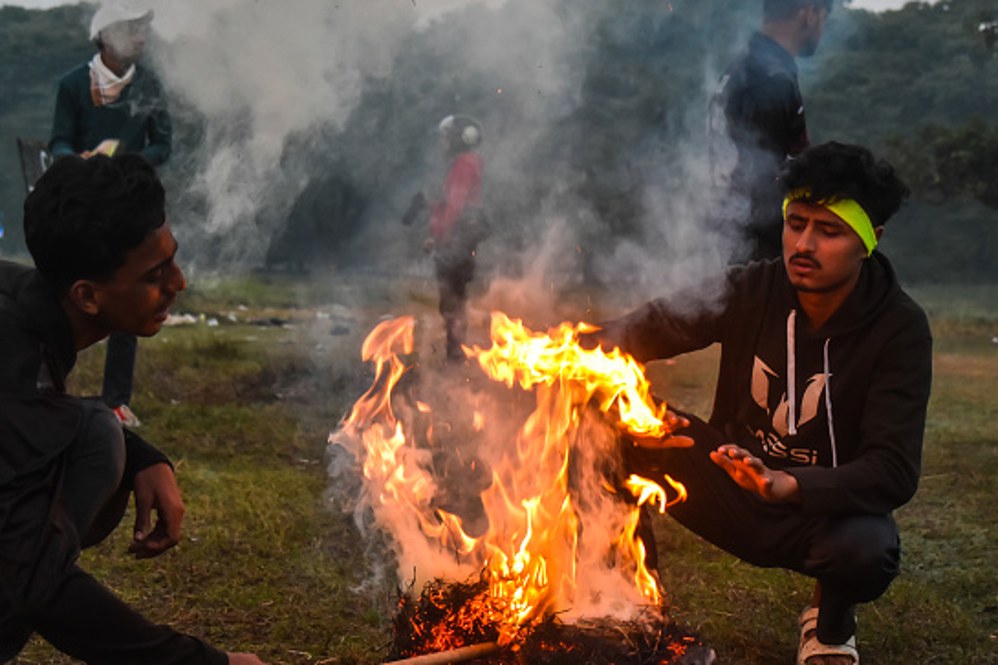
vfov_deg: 16.1
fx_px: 2356
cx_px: 474
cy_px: 348
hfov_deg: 23.9
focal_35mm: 85
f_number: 5.6
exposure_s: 1/160
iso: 800
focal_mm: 52
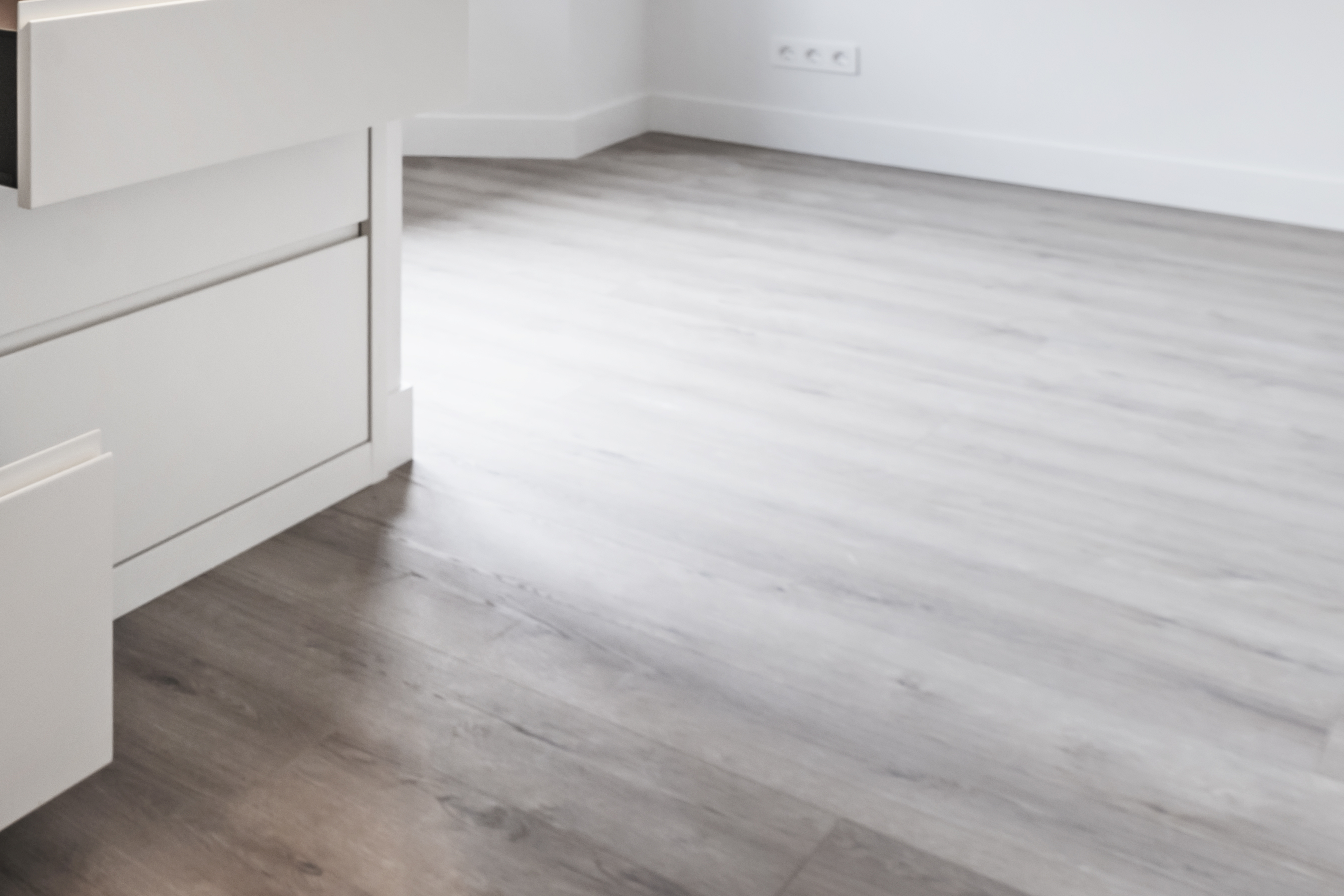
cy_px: -130
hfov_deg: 35.7
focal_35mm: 43
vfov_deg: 28.0
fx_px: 1605
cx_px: -267
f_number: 8
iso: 100
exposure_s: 1/2.5
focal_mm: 14
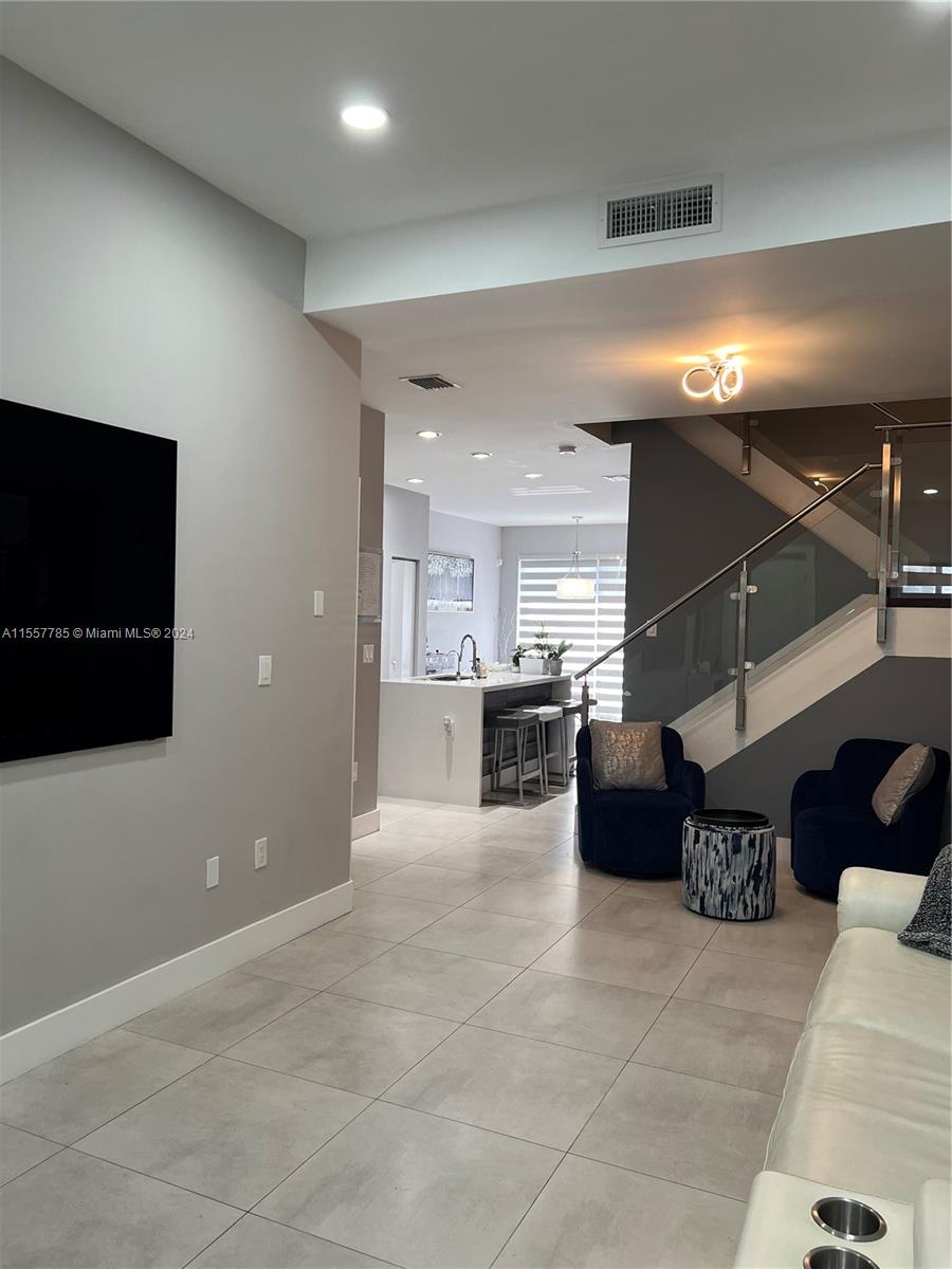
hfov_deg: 53.1
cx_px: 476
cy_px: 634
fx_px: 953
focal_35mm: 26
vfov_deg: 67.3
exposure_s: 1/120
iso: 125
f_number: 1.5
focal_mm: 5.7
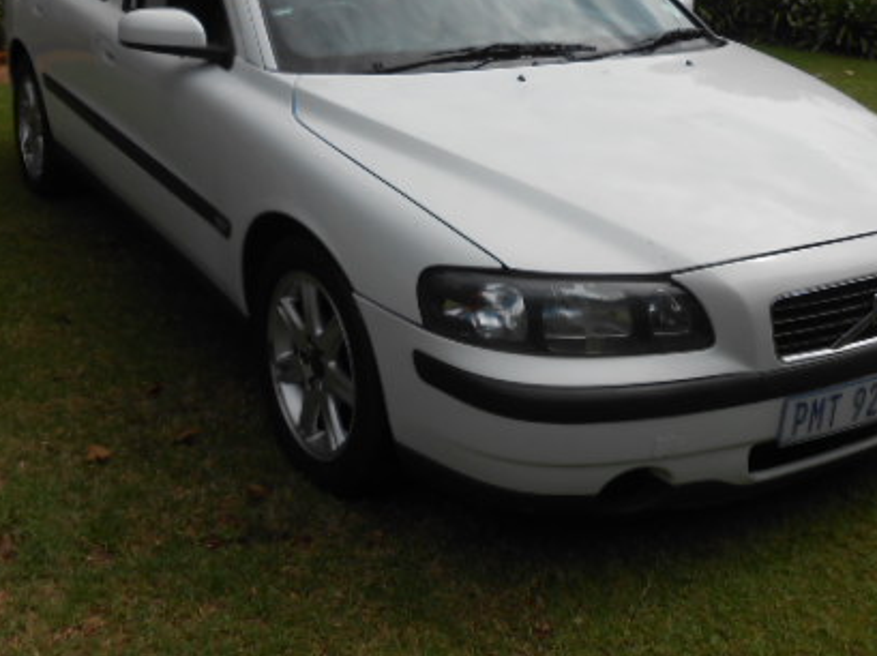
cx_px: 465
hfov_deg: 40.4
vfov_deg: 30.3
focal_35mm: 47
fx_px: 1190
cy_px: 159
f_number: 3.8
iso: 80
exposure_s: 1/1250
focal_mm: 5.3
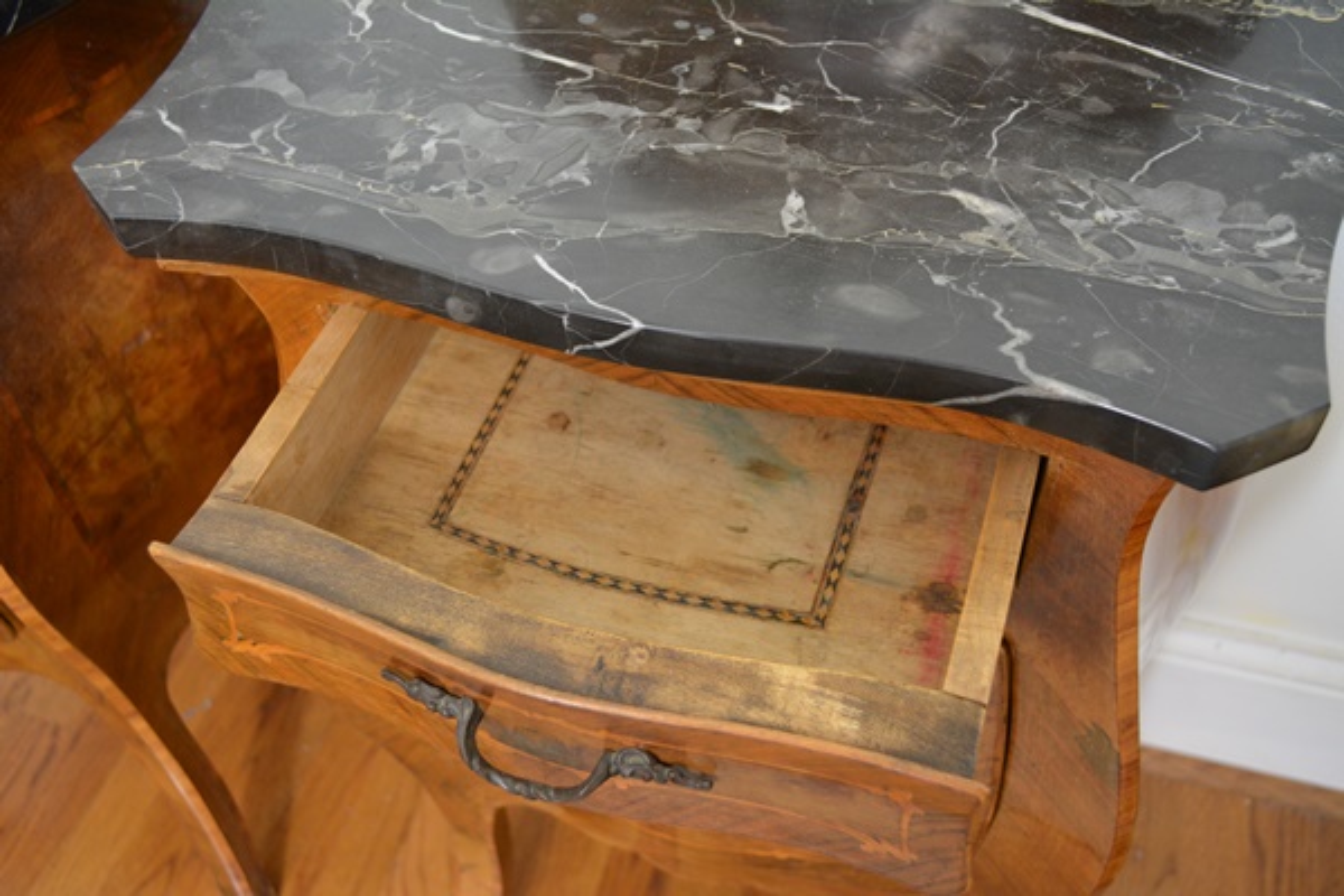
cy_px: 448
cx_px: 672
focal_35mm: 36
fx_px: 1344
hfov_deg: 53.1
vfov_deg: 36.9
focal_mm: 24
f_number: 4
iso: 1400
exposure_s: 1/30
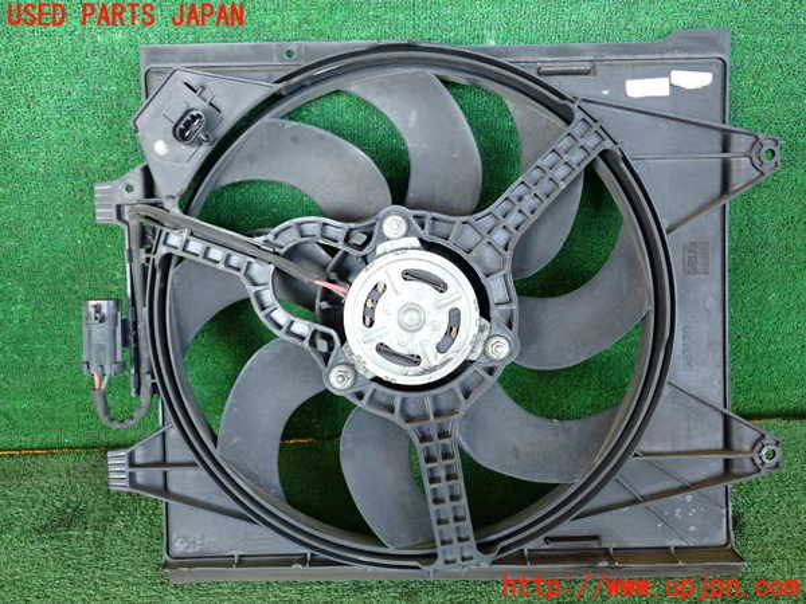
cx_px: 403
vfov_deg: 44.2
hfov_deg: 56.8
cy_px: 302
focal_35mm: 32
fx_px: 745
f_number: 2.4
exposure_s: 1/125
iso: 500
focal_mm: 5.79
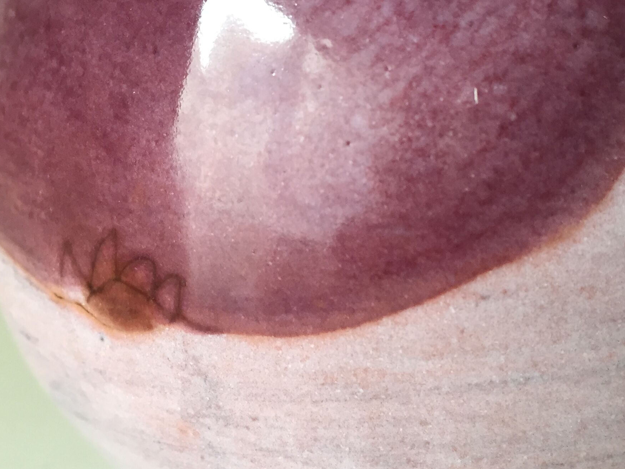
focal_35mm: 54
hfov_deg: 34.8
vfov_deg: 27.0
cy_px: 208
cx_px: 471
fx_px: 975
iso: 100
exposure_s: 1/33
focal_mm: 4.15
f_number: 2.2
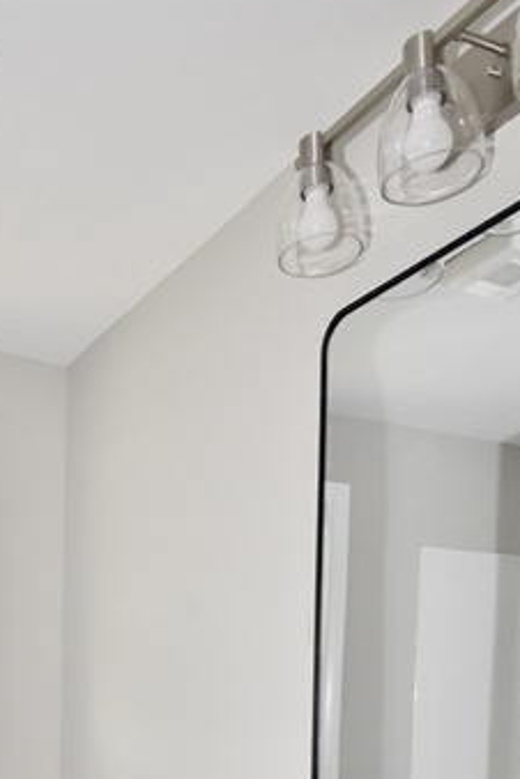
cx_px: 94
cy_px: 719
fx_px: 737
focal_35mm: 34
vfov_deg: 49.0
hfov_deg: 37.3
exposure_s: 1/125
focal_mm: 10
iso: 800
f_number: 4.5
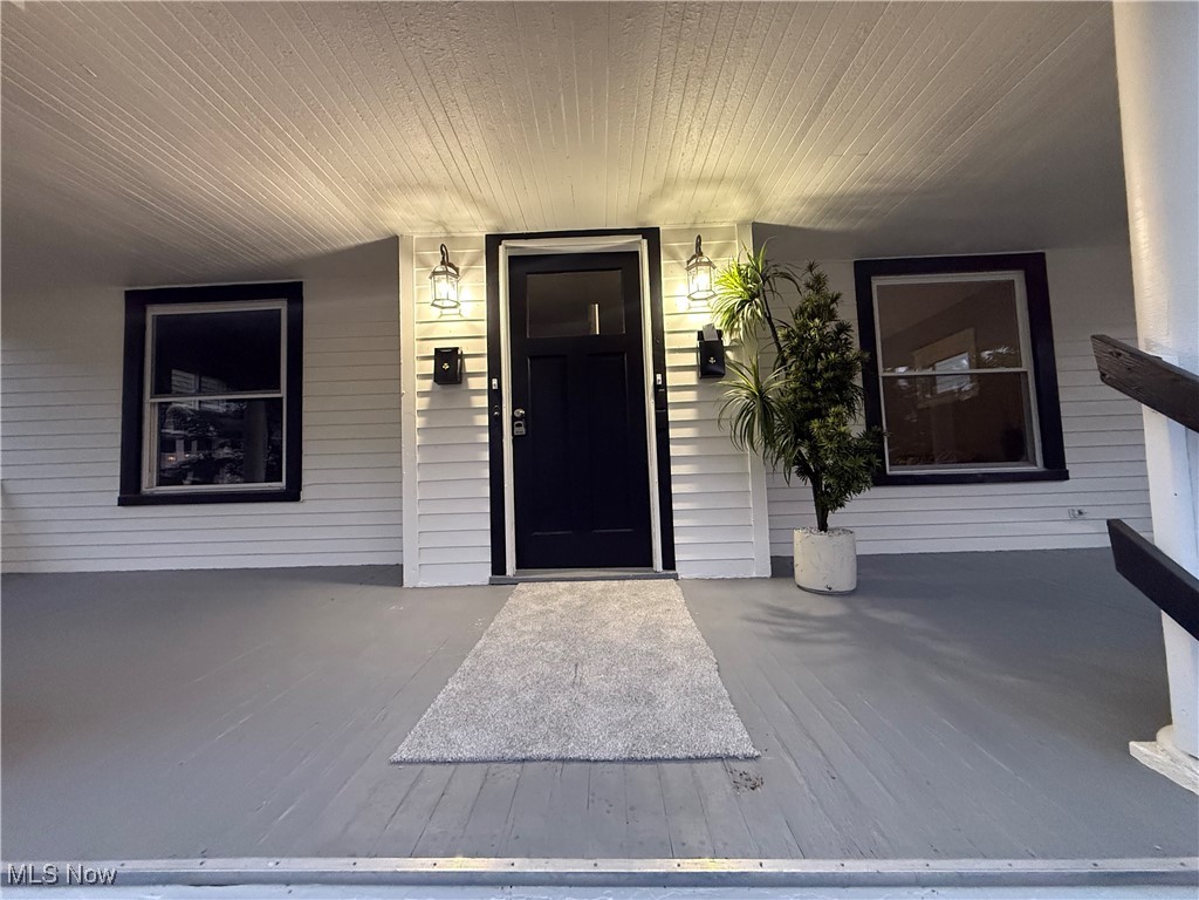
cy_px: 450
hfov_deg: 102.1
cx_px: 600
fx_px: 485
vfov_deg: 85.7
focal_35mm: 14
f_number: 2.2
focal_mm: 2.22
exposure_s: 1/60
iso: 640
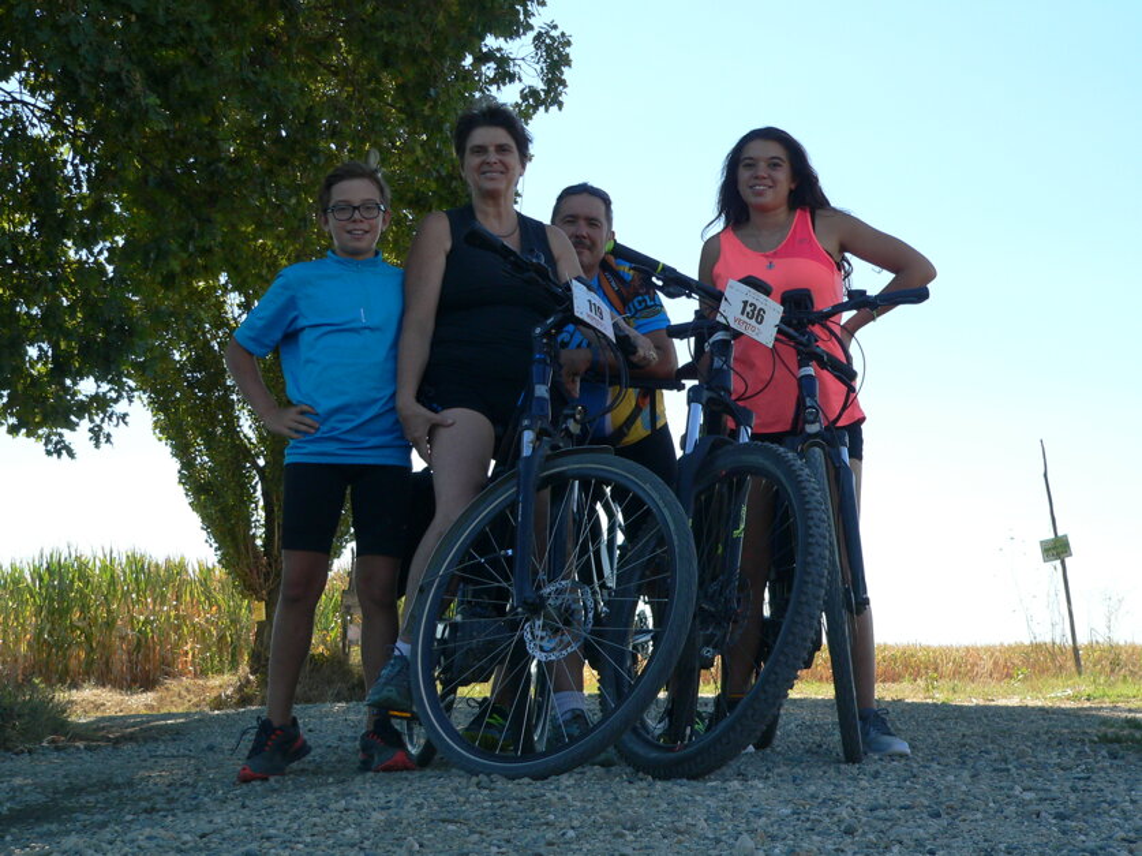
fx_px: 1616
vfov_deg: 29.7
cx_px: 571
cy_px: 428
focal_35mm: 49
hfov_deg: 38.9
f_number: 3.3
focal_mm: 8.2
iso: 80
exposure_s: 1/400
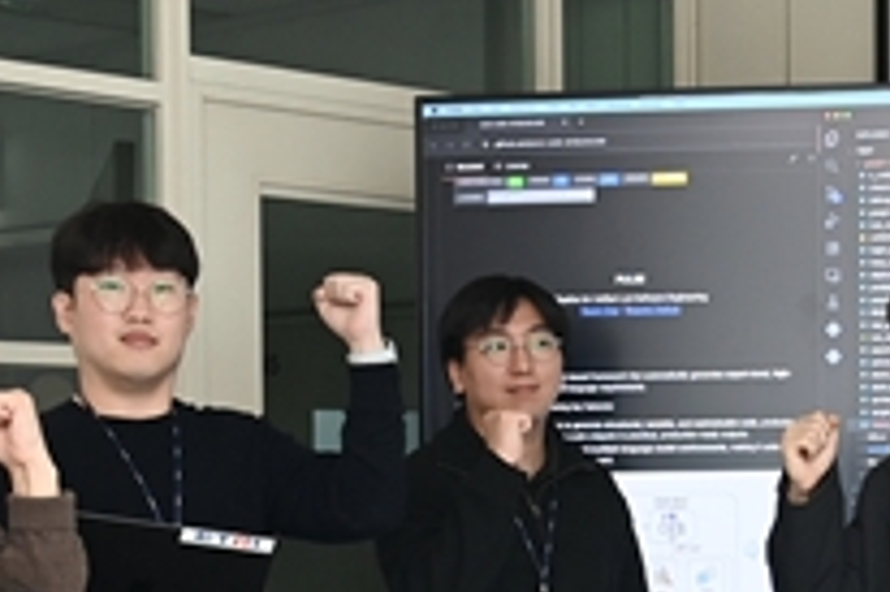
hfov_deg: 19.3
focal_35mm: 105
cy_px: 618
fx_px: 2594
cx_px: 683
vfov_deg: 12.8
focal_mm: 24
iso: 800
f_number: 5
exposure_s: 1/60
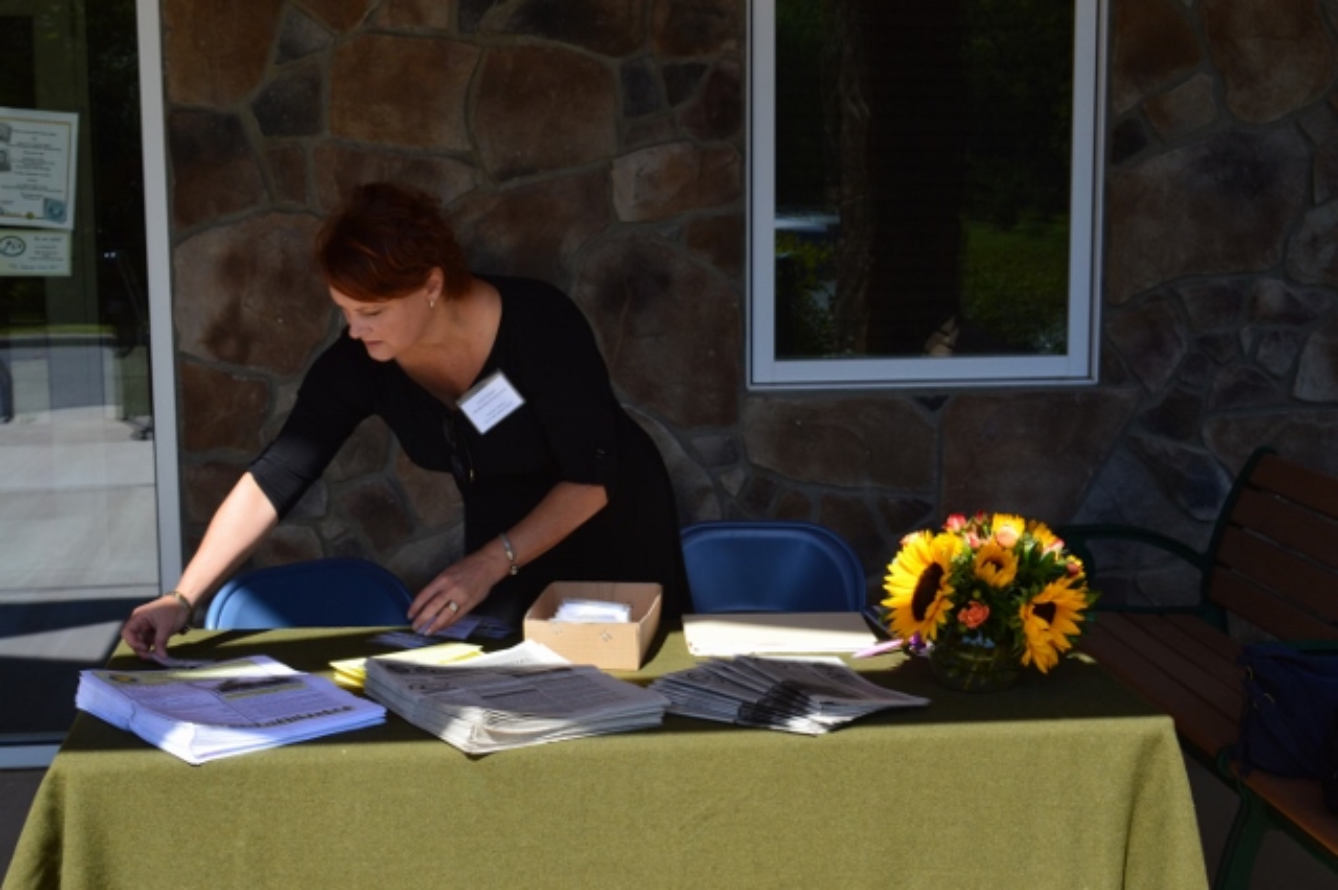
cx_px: 669
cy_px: 445
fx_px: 2006
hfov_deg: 36.9
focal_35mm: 54
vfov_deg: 25.0
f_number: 11
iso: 400
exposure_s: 1/320
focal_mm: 36
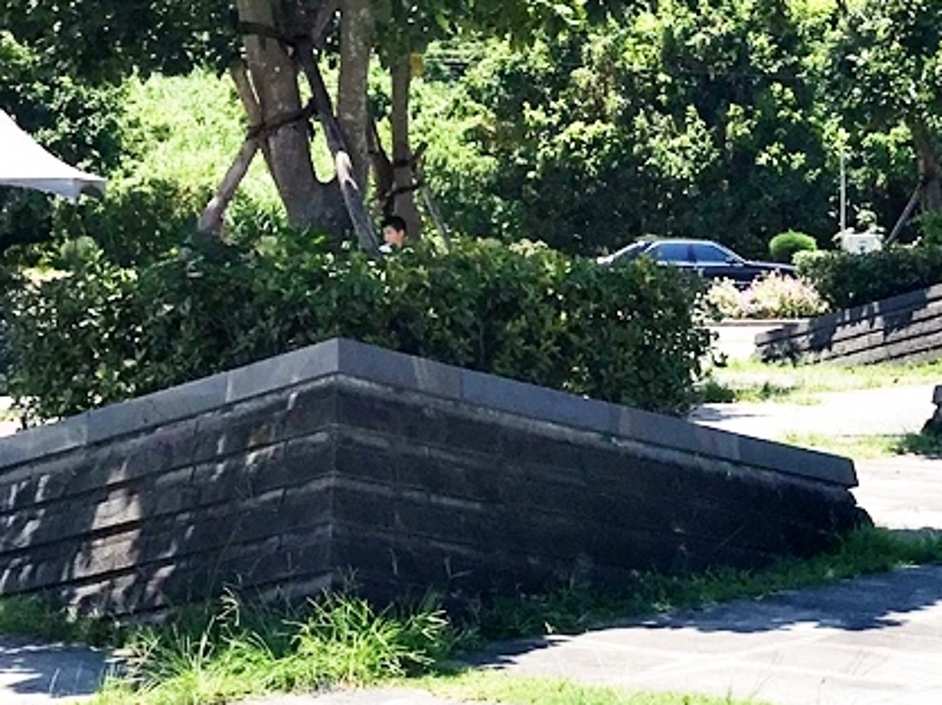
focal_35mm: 67
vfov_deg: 21.2
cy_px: 20
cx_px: 971
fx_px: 1822
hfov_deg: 27.1
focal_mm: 3.99
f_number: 1.8
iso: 20
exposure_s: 1/2591
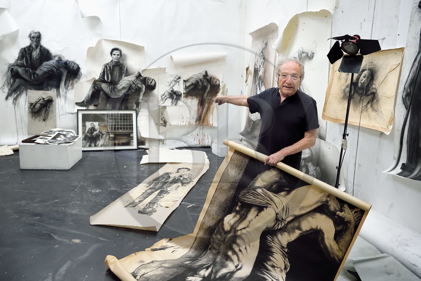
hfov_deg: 73.8
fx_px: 281
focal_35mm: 24
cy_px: 140
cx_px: 210
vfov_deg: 53.1
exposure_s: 1/125
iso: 800
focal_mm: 24
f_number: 5.6
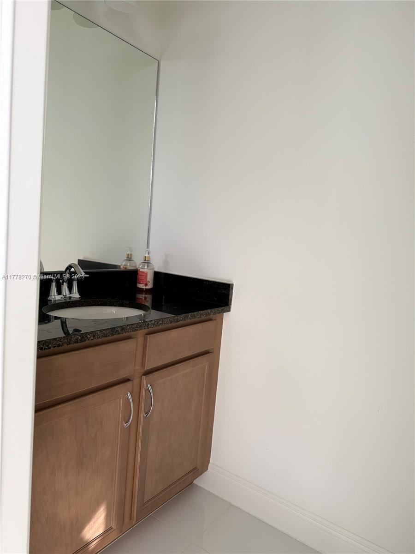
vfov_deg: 71.6
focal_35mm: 24
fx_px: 384
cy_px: 277
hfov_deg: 56.8
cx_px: 208
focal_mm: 6.76
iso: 80
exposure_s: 1/459
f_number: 1.78
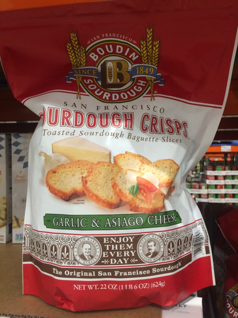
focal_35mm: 29
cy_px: 159
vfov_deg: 61.7
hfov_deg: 48.2
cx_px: 119
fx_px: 266
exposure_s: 1/30
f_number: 2.2
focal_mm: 4.15
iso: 100
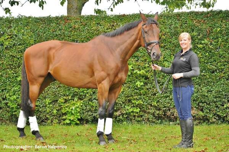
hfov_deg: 20.0
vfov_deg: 13.4
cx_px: 114
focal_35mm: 102
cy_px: 76
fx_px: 648
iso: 400
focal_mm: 68
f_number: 4.5
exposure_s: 1/250
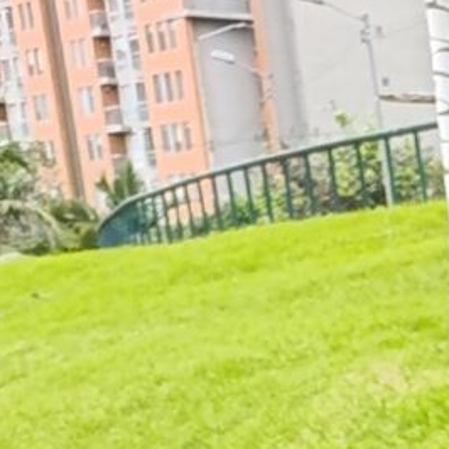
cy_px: 1538
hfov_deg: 7.1
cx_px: 1710
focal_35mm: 196
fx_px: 2876
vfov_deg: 7.4
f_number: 1.6
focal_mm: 6.14
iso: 50
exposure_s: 1/144
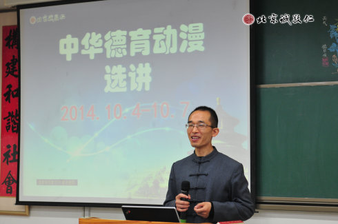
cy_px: 112
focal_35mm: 93
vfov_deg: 14.7
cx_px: 169
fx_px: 872
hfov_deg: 21.9
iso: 500
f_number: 4
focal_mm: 62
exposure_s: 1/60
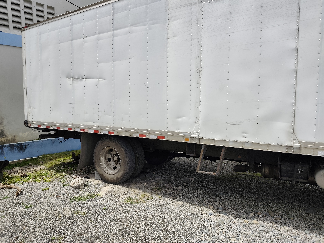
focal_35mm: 23
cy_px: 122
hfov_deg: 73.9
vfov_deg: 58.9
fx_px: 215
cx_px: 162
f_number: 1.65
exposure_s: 1/2000
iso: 125
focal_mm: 6.19
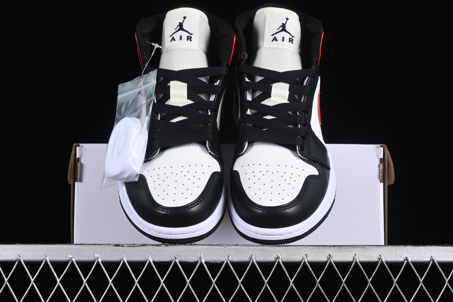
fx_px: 944
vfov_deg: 18.2
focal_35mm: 75
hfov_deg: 27.0
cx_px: 226
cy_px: 151
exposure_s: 1/60
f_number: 7.1
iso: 160
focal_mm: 50
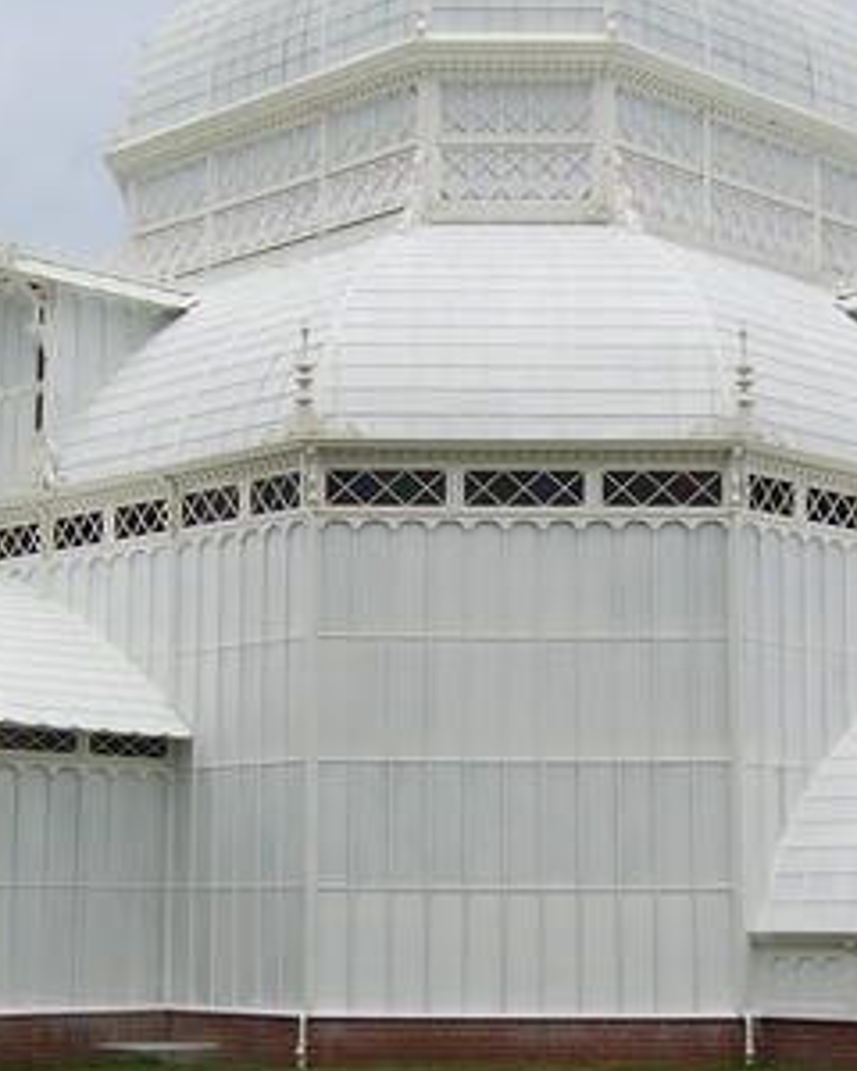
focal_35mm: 73
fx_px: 2314
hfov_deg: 21.0
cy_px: 528
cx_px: 432
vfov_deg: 26.1
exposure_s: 1/320
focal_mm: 5.8
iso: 50
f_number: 8
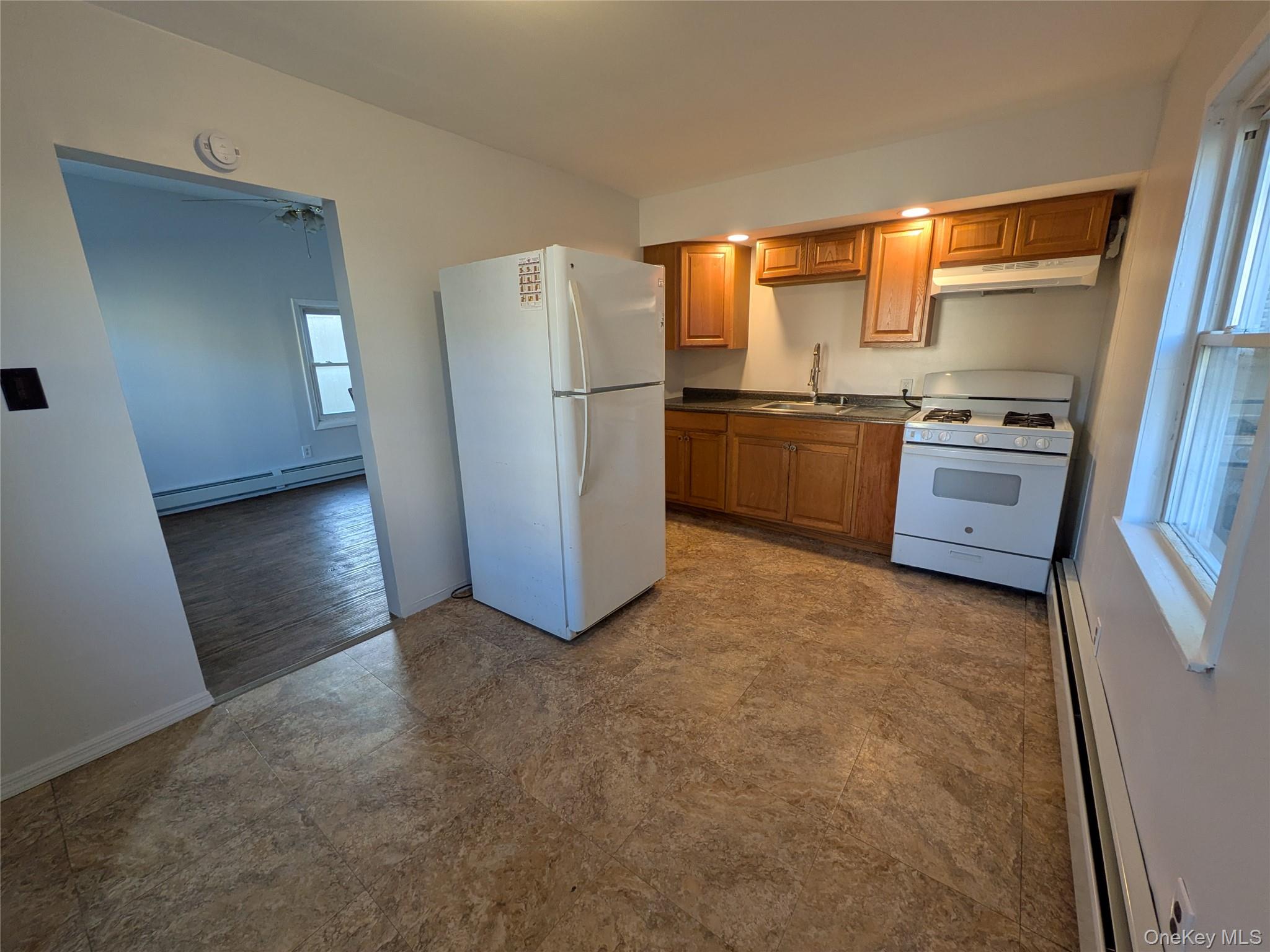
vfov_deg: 85.7
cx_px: 635
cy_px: 476
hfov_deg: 102.1
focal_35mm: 14
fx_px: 514
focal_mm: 1.83
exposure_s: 1/40
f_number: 2.2
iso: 51
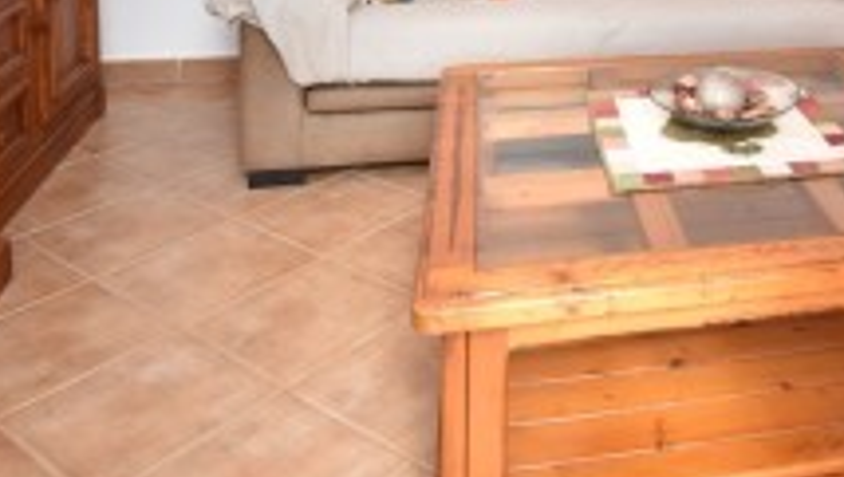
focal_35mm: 41
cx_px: 730
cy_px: -164
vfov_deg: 24.7
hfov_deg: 45.3
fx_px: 924
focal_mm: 11
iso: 400
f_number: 5
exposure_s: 1/100
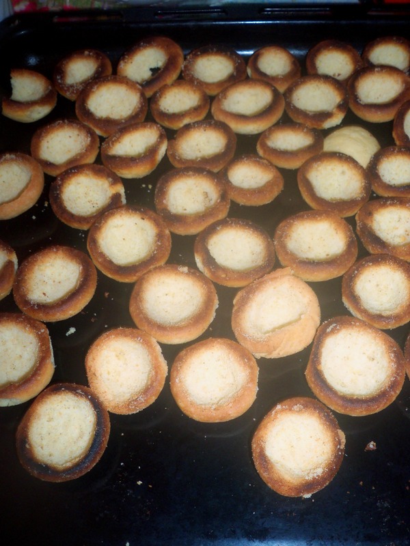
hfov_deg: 41.8
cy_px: 273
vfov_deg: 54.0
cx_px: 205
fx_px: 537
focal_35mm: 34
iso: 100
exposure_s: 1/30
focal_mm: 5.7
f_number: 2.9
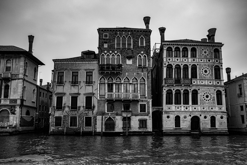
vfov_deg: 37.9
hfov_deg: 54.4
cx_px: 124
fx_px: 240
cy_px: 82
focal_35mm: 35
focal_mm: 23
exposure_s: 1/250
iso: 320
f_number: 8
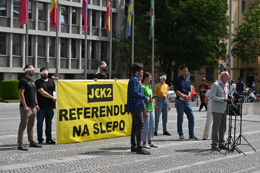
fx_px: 506
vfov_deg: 19.5
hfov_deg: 28.8
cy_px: 86
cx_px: 130
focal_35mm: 70
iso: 640
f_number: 8
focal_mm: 70
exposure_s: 1/2500
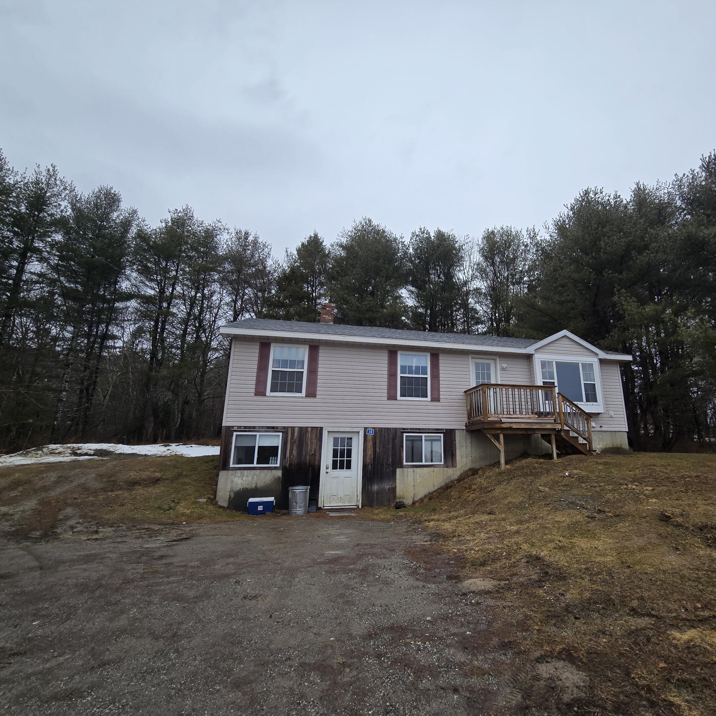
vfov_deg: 87.4
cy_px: 361
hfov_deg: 86.5
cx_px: 424
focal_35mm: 16
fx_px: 374
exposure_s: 1/1182
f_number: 2.2
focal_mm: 2.2
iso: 50
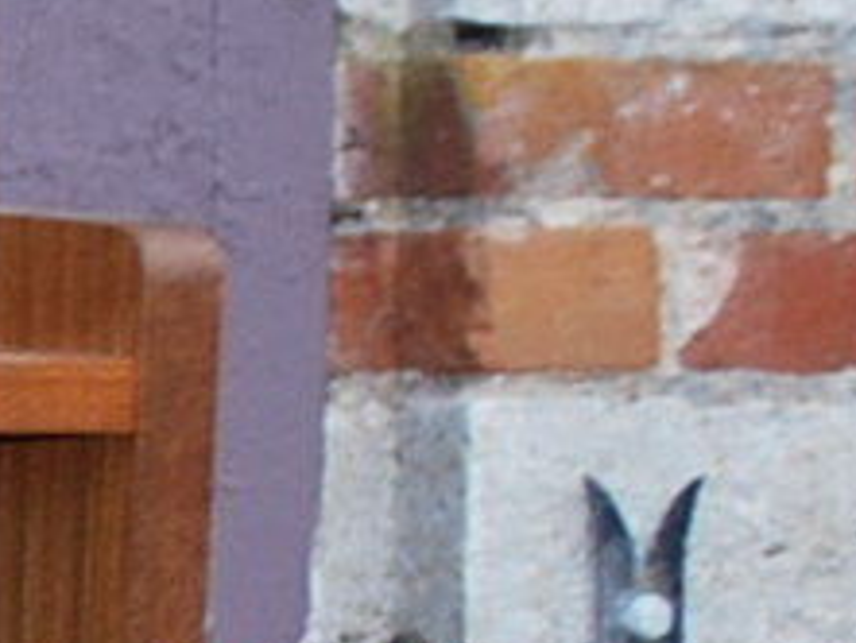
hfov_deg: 4.7
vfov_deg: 3.9
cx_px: -2742
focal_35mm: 380
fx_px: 9402
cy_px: 1352
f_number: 4.8
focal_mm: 30
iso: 200
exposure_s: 1/60
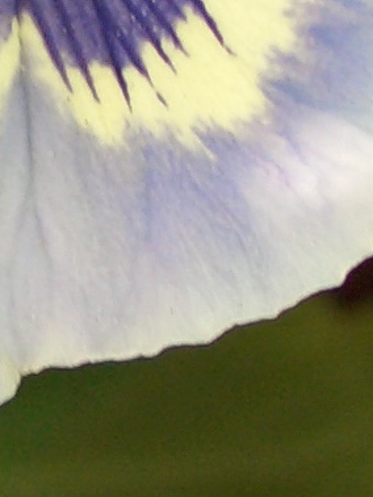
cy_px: -195
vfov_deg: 7.3
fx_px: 3846
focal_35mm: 268
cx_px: -127
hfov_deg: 5.5
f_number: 2.8
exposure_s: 1/60
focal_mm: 7.1
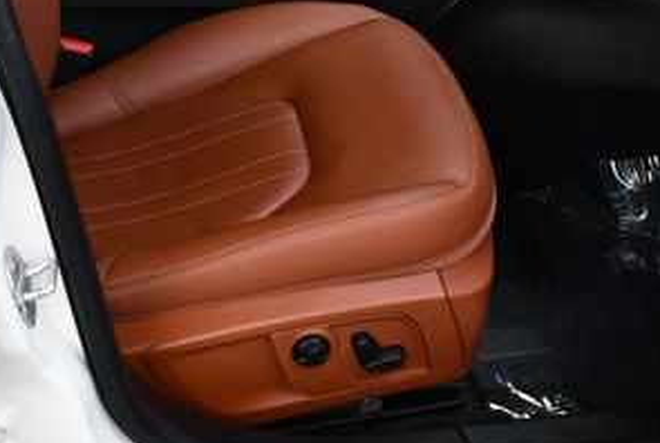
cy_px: 2
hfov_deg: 25.9
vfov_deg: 17.2
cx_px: 293
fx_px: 1433
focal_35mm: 78
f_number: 5
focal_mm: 18
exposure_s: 1/250
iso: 400
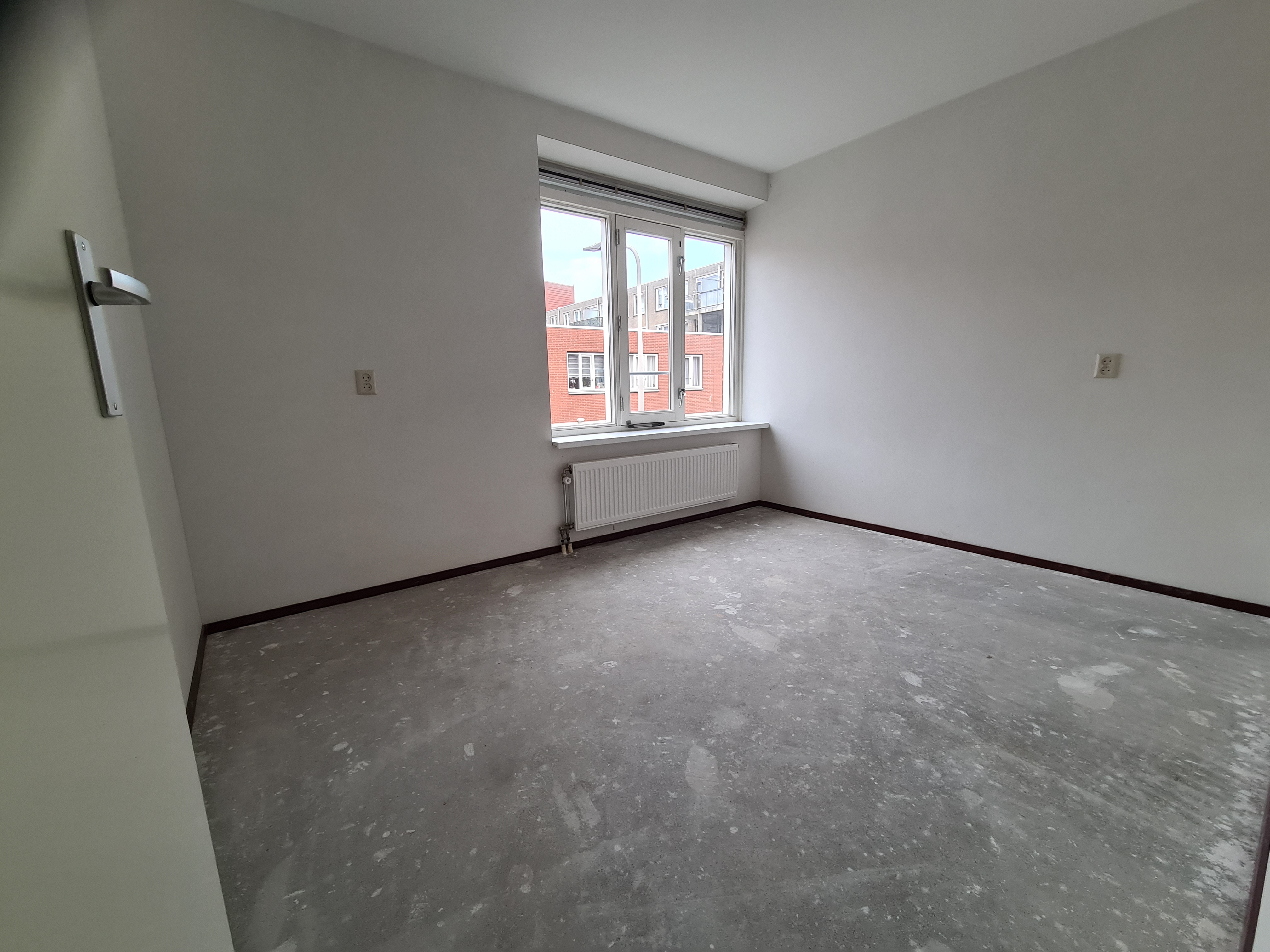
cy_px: 476
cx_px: 635
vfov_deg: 89.9
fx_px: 477
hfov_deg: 106.2
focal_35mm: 13
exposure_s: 1/50
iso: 125
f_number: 2.2
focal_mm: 2.2
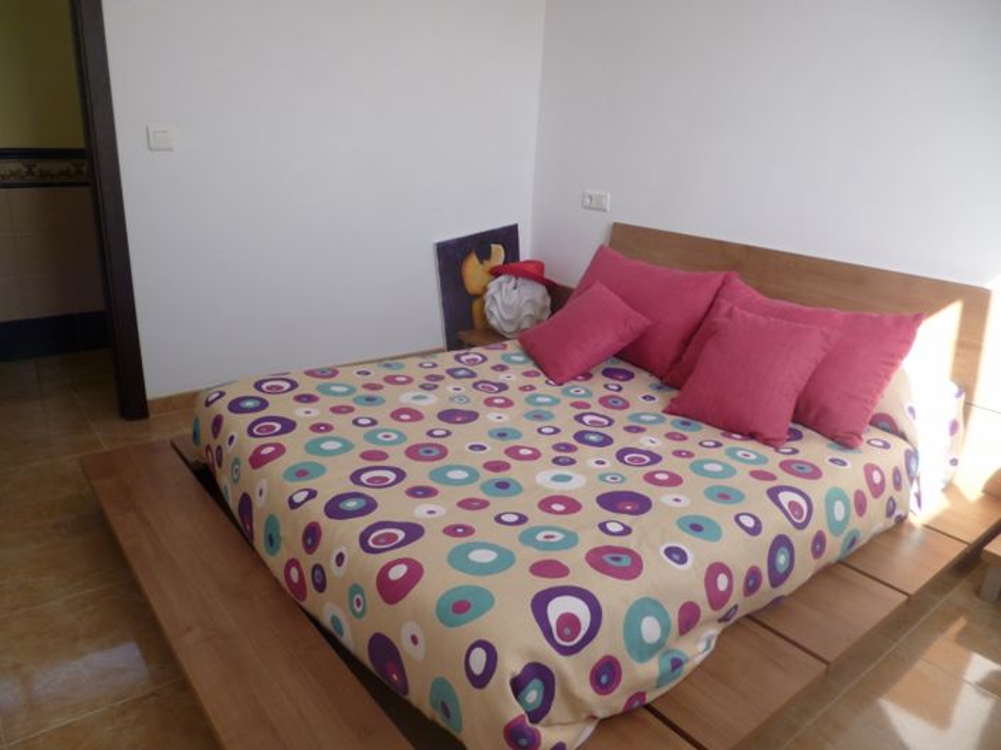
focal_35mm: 24
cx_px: 500
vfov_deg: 56.8
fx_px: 694
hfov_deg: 71.6
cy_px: 375
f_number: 2.5
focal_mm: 4.3
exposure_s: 1/160
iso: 100
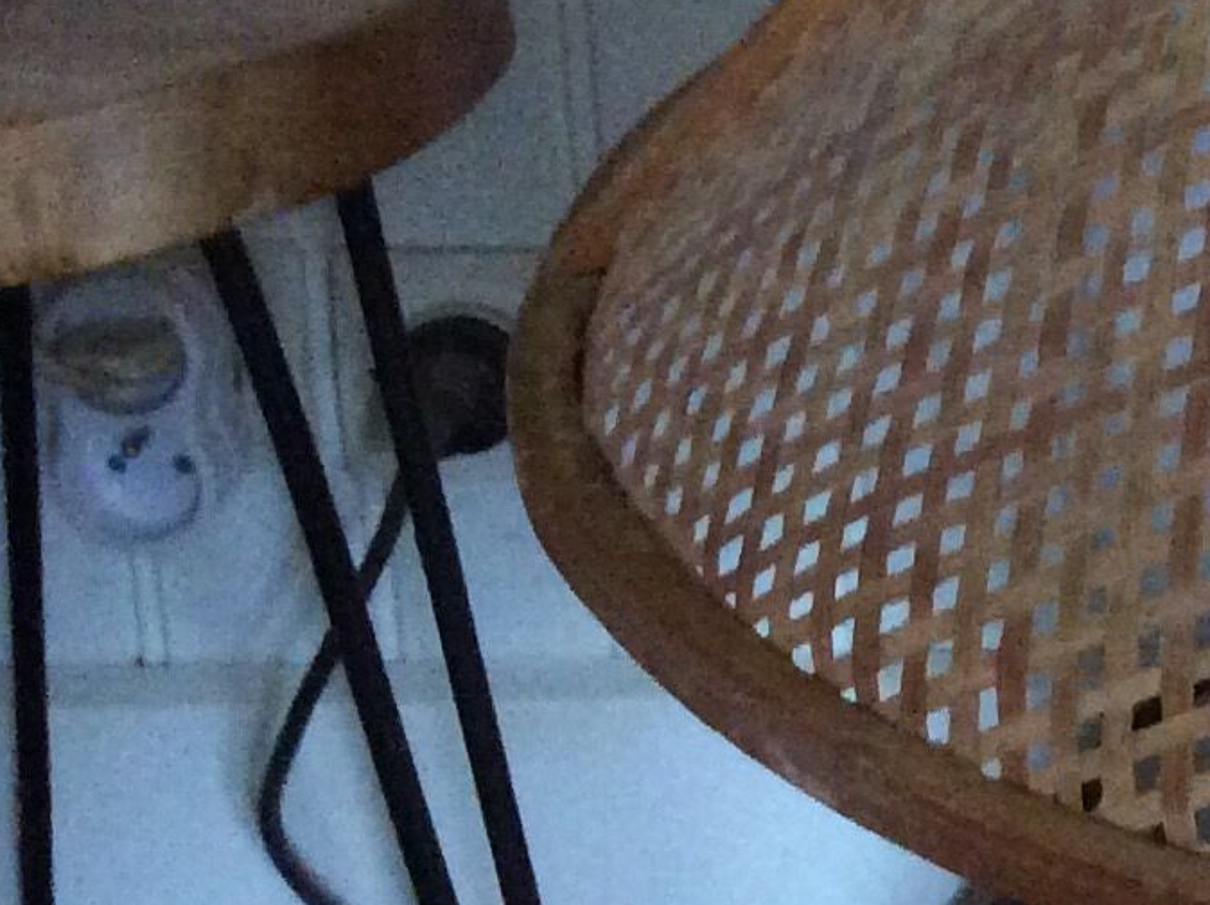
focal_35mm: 123
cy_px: 48
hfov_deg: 14.1
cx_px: 2215
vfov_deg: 11.9
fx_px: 4295
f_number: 2.4
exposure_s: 1/20
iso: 250
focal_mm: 3.3
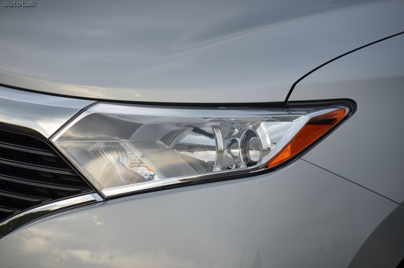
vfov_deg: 5.4
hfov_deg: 8.1
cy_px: 134
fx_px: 2856
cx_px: 202
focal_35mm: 255
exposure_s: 1/1000
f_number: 5.6
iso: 450
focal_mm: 170
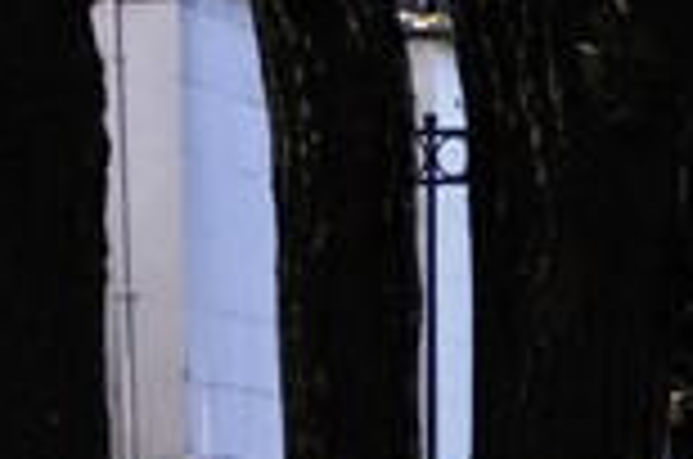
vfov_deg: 3.1
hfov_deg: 4.7
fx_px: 8395
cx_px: 1004
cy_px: 790
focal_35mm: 437
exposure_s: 1/160
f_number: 3.2
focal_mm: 50
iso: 320
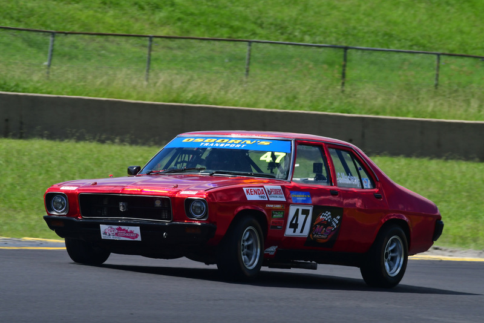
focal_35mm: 540
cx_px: 242
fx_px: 7262
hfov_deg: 3.8
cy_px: 162
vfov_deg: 2.5
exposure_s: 1/500
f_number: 13
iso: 400
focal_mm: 360
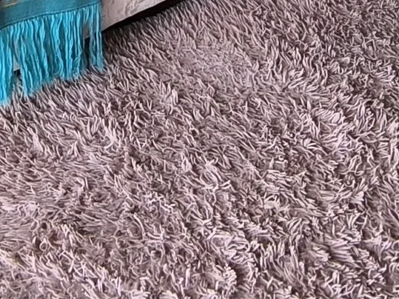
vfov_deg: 16.7
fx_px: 876
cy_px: -212
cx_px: 110
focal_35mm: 76
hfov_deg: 25.4
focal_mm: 1.65
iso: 64
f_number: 2.2
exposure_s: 1/120
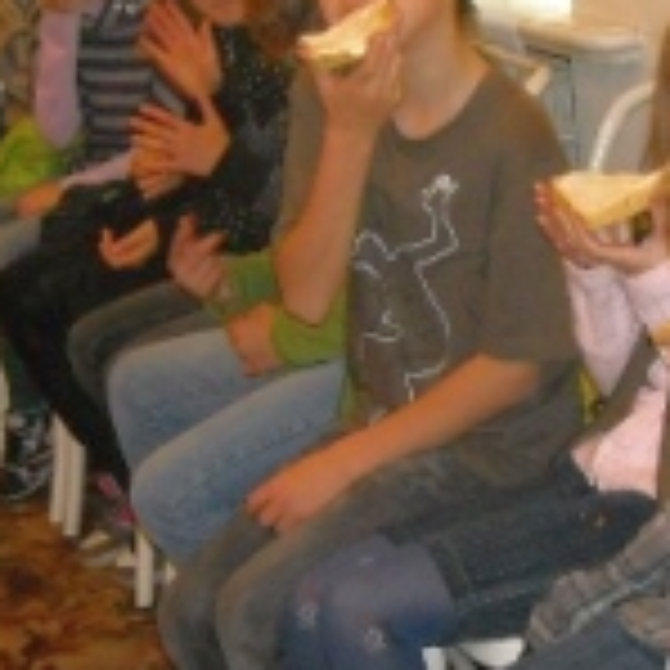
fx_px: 2409
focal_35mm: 110
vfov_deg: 15.8
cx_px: 324
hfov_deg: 15.8
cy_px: 344
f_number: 2.8
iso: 400
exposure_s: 1/60
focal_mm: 5.7
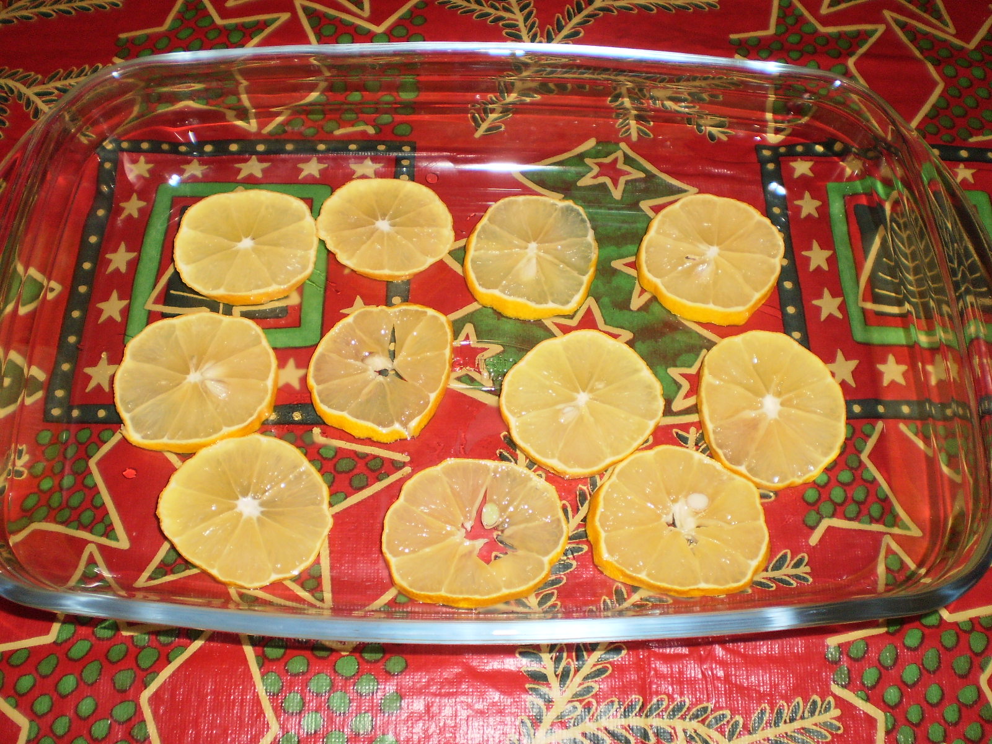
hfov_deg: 51.4
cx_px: 496
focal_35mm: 36
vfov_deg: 39.7
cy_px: 372
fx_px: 1032
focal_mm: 6.3
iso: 125
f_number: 3.1
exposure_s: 1/30
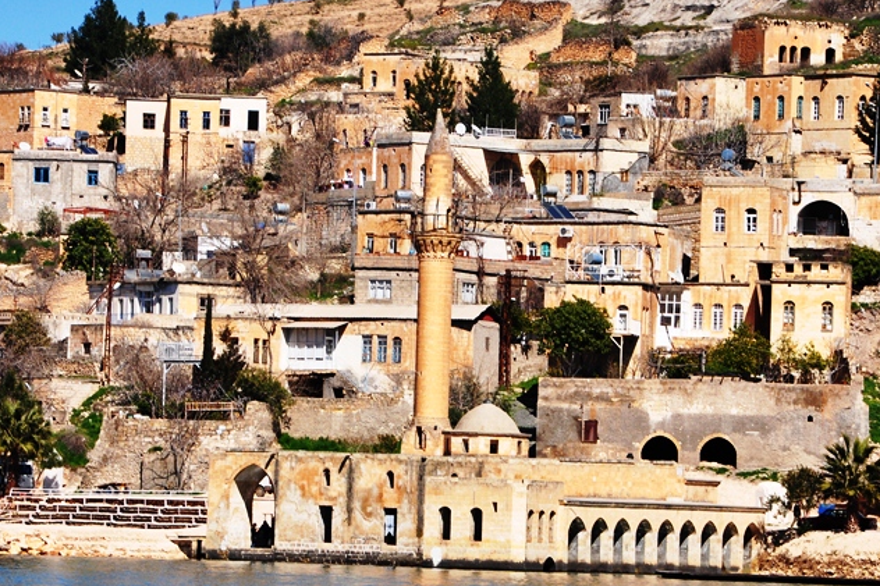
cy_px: 384
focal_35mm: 255
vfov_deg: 5.4
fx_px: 6227
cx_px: 429
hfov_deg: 8.1
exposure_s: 1/400
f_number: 11
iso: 200
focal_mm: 105
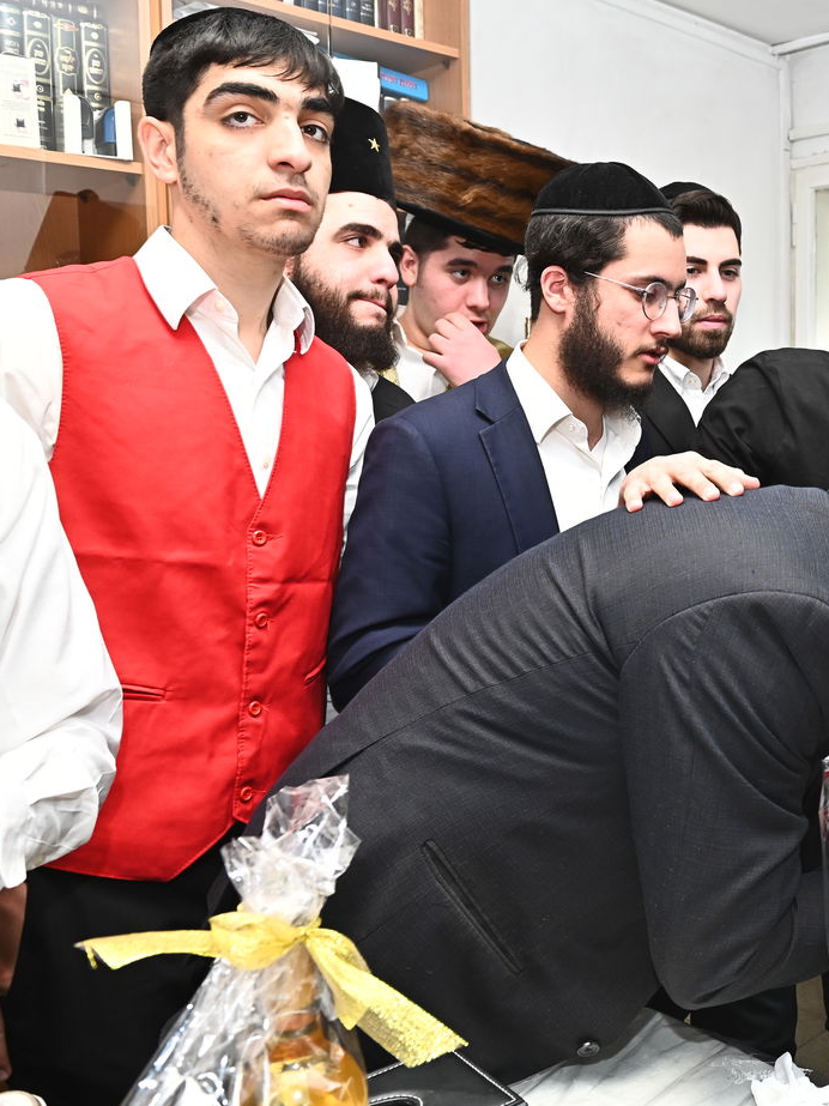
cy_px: 551
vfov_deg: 52.6
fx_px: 1118
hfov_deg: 36.8
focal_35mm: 35
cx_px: 813
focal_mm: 24
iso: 1000
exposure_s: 1/125
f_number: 6.3
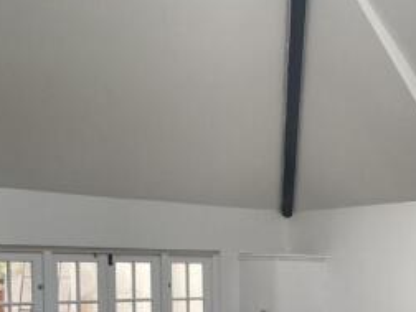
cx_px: 285
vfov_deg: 21.1
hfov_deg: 28.7
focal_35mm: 67
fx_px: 805
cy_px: 318
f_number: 1.8
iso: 40
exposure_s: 1/100
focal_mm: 3
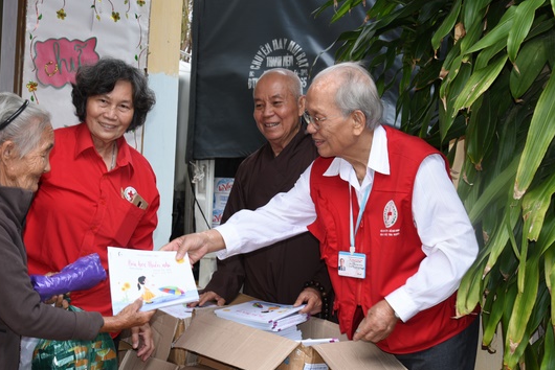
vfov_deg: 25.1
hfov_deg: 36.7
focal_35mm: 54
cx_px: 228
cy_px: 218
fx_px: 833
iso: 250
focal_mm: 44
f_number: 6.3
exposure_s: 1/100
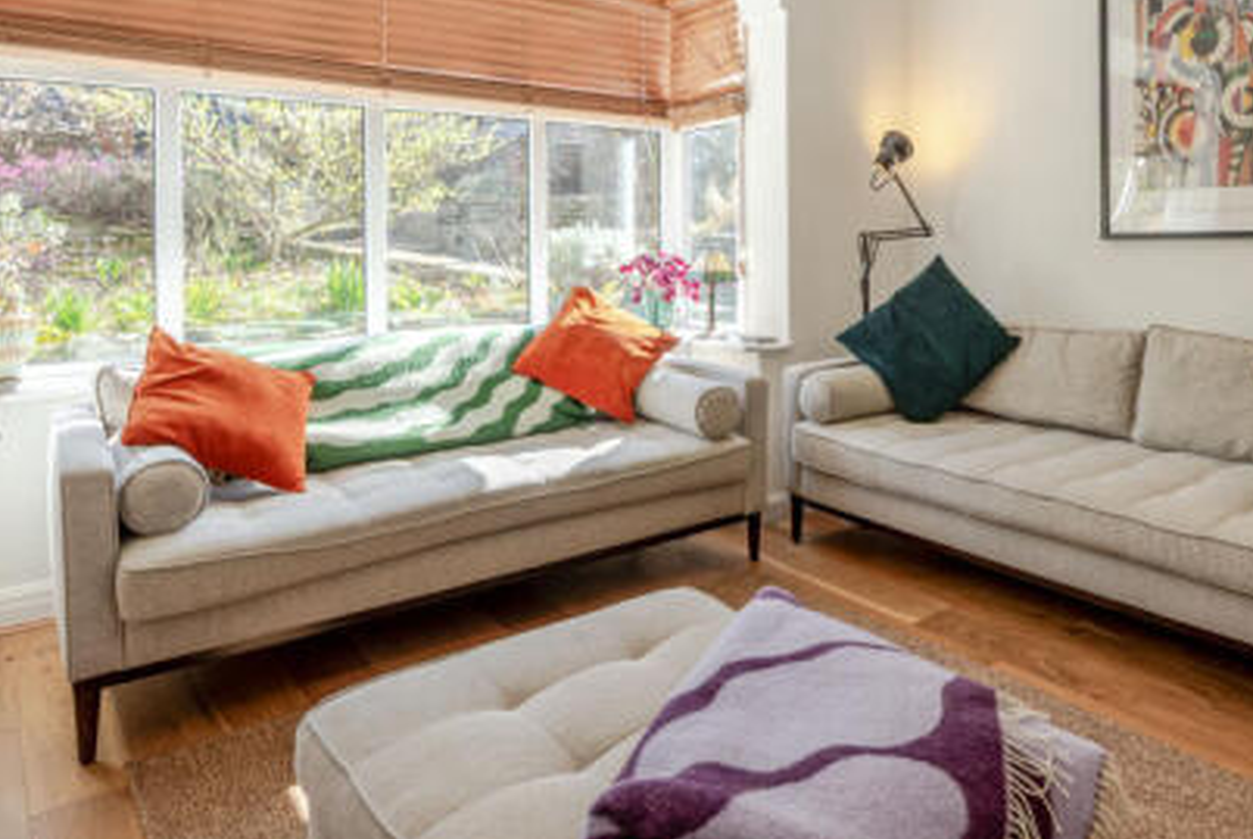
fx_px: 906
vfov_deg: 48.4
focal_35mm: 26
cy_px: 245
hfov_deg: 67.3
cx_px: 842
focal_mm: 16
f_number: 8
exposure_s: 1/30
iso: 100
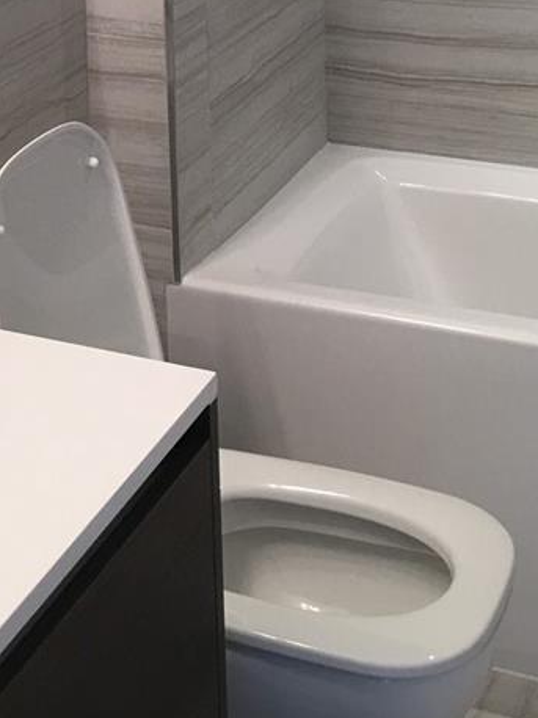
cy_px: -205
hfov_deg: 19.1
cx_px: 77
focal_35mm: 76
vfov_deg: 22.9
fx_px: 1576
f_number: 2.2
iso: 25
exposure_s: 1/30
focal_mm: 4.15
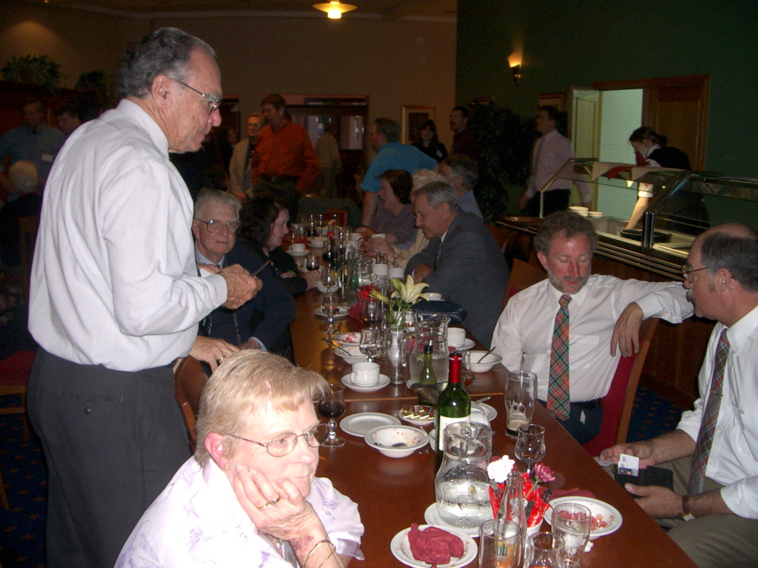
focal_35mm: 35
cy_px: 284
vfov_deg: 40.7
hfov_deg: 52.6
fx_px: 766
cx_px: 379
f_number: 2.6
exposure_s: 1/40
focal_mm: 5.8
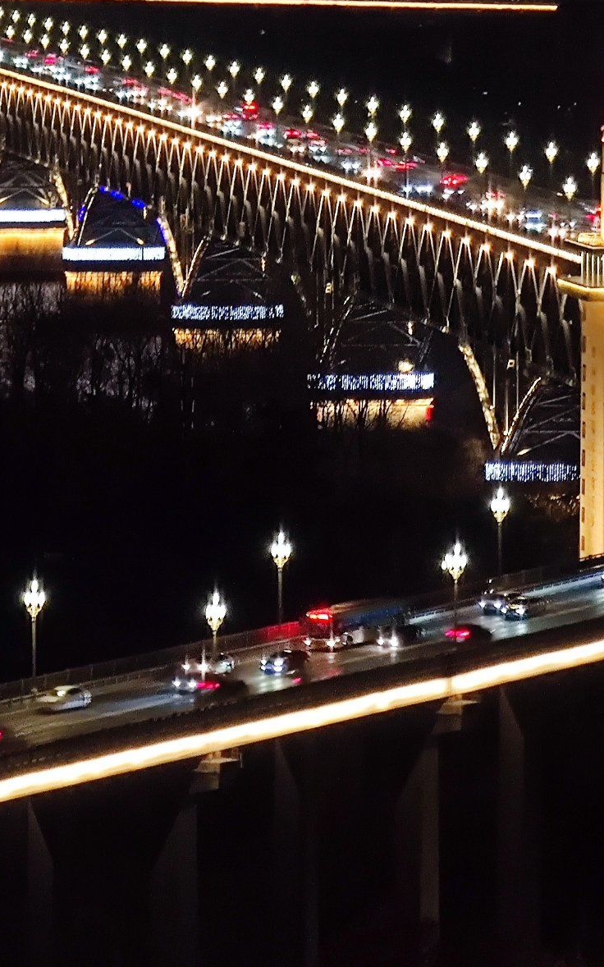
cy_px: 239
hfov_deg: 4.2
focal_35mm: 312
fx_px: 8219
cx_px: 366
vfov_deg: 6.7
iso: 1340
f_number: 4.1
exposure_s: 1/20
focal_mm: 22
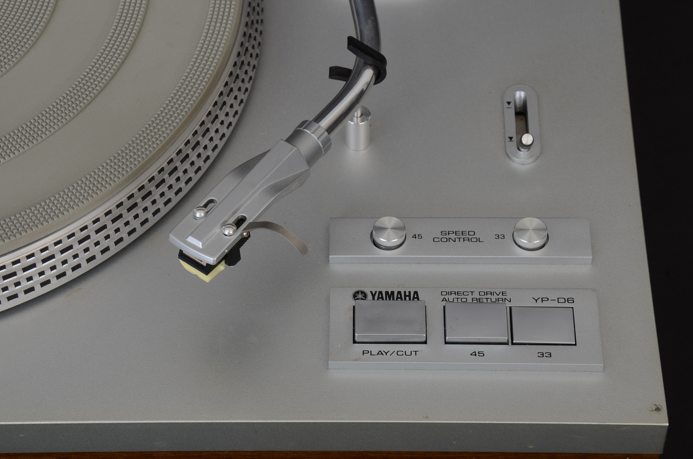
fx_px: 2161
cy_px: 230
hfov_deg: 18.2
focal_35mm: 112
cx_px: 346
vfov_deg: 12.1
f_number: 13
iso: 125
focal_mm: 75
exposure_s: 1/160
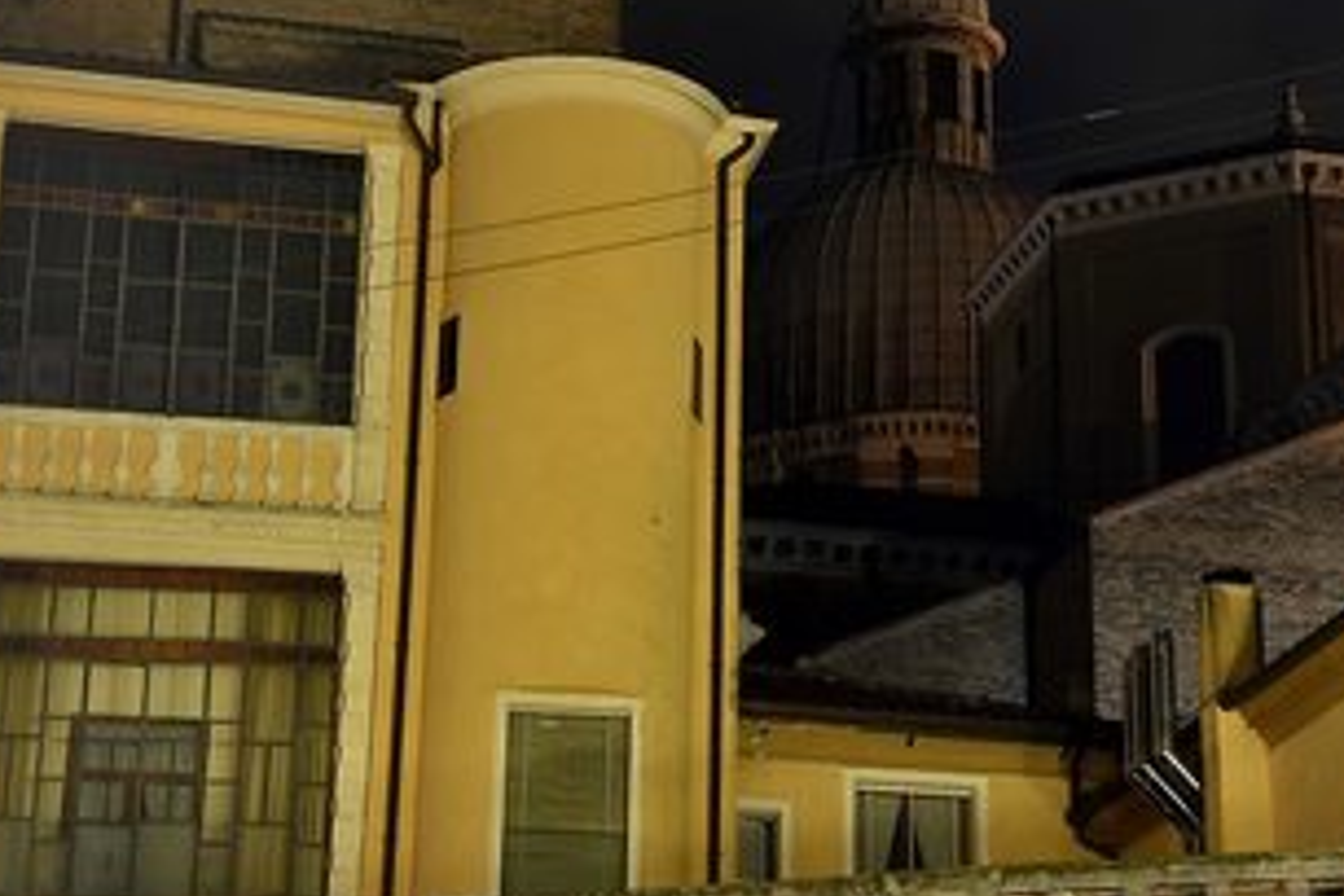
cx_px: 1041
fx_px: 3509
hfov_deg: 21.5
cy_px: 325
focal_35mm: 94
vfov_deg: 14.5
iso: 200
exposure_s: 3
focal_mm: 48
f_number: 4
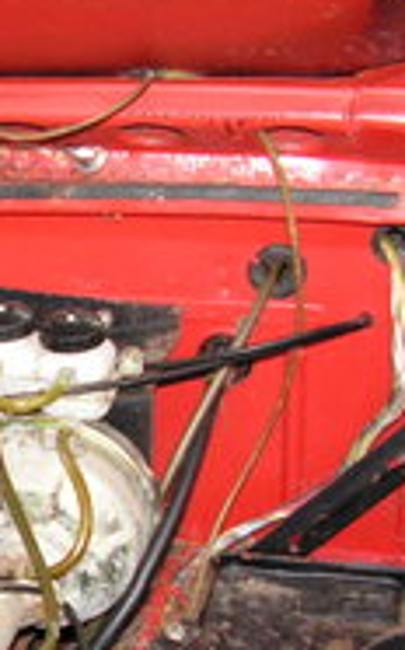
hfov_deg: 15.0
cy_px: 500
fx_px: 1450
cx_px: -168
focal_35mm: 82
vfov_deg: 24.9
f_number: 3.2
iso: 200
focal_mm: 6
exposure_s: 1/40
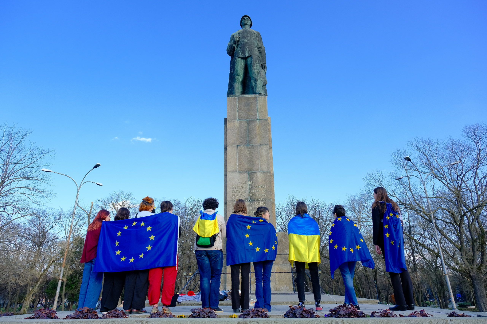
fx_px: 325
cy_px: 162
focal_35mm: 24
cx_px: 244
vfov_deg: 53.1
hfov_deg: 73.7
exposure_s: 1/240
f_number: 5.6
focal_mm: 16
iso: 320
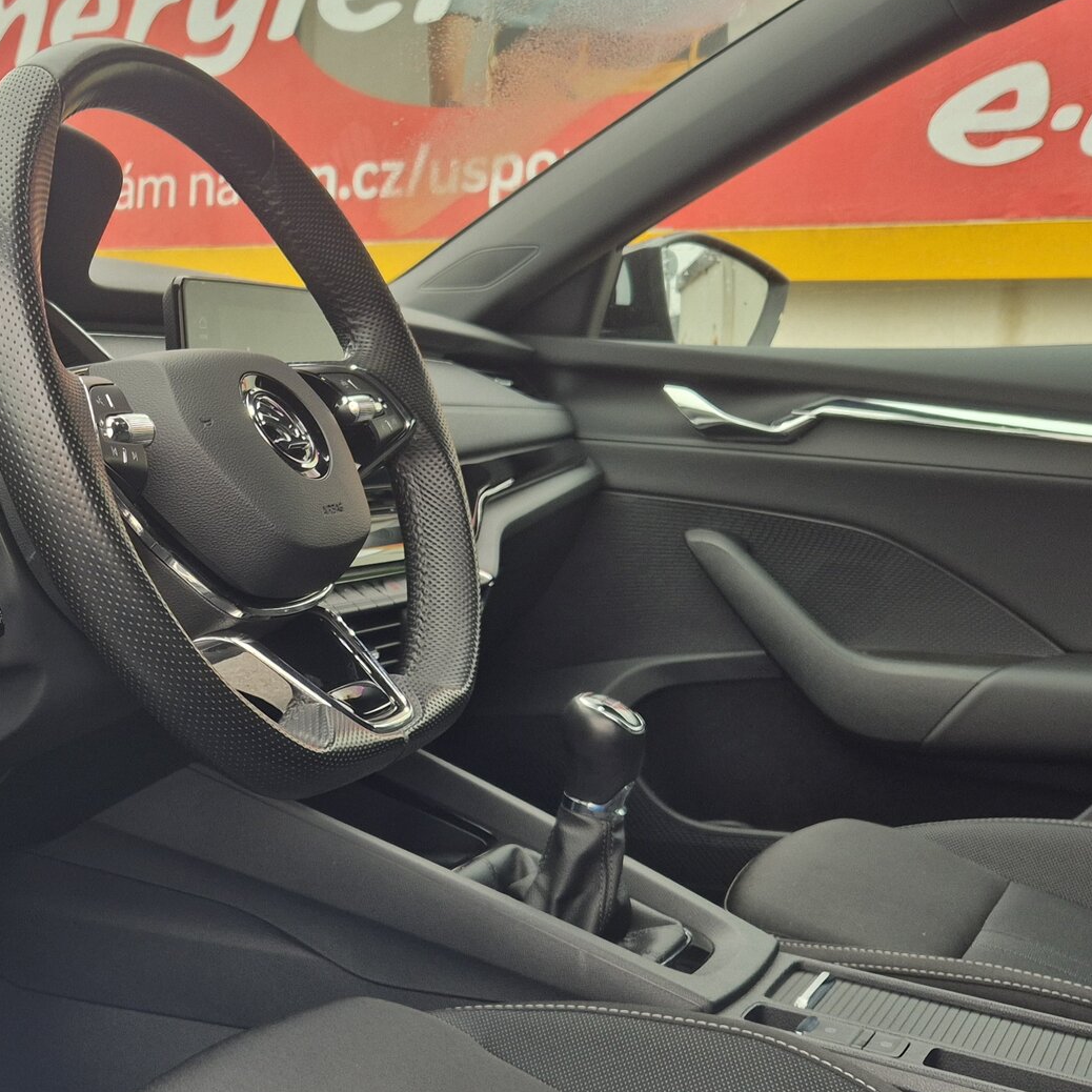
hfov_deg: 33.2
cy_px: 634
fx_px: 1677
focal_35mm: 47
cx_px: 17
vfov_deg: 36.0
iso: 40
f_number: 1.8
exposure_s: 1/100
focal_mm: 5.4
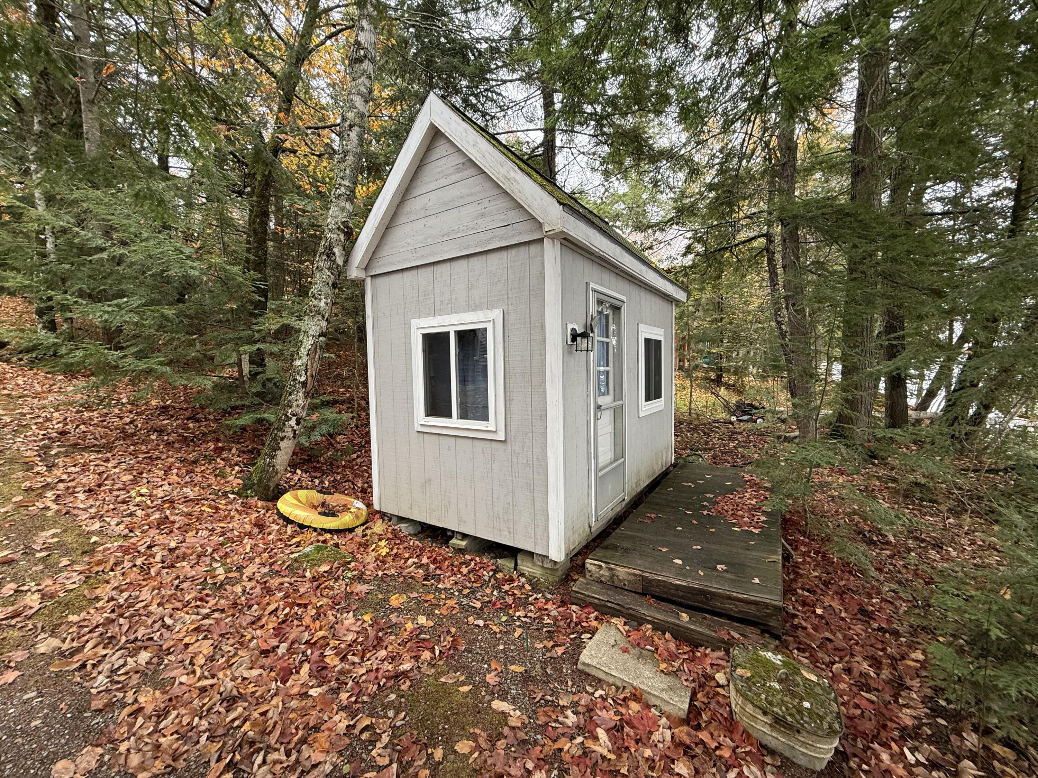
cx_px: 519
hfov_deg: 102.1
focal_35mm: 14
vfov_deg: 85.7
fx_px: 420
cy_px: 389
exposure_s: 1/99
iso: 100
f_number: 2.2
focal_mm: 2.22
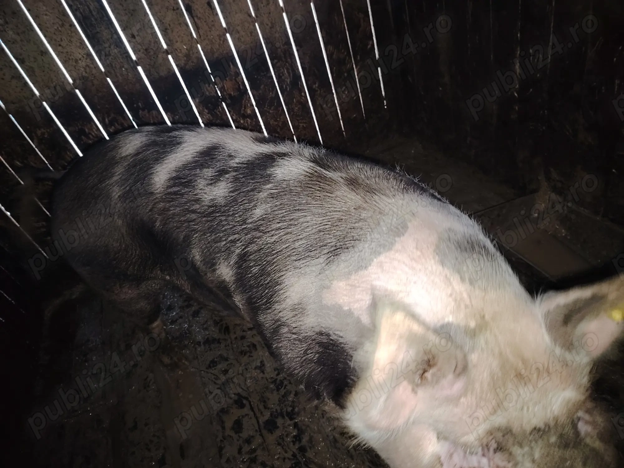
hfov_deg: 71.6
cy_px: 234
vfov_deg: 56.8
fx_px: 433
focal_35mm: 24
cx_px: 312
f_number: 1.75
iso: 4913
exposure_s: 1/20
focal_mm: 5.25
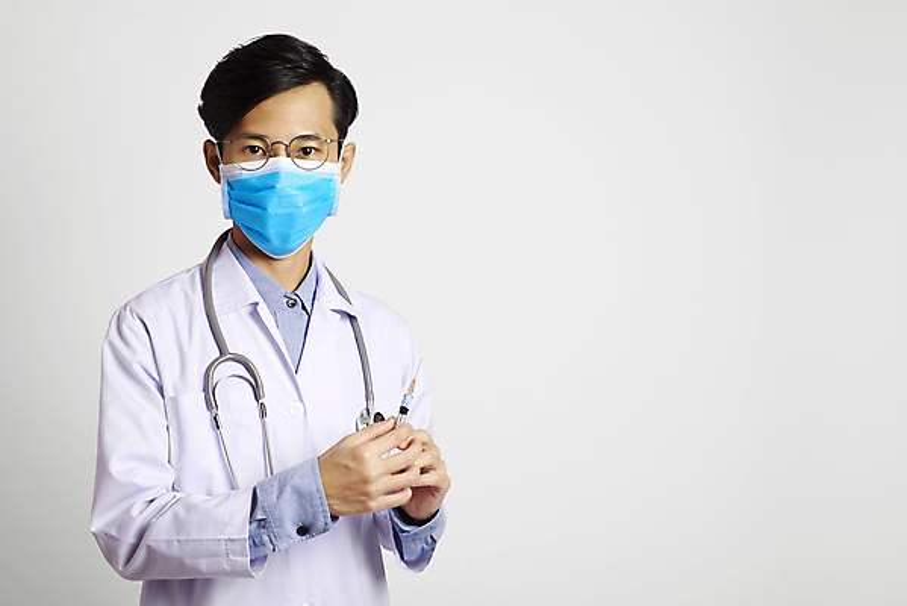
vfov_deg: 22.6
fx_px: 1512
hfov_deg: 33.4
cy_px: 303
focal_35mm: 60
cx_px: 454
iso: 100
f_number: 8
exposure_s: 1/160
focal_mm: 60
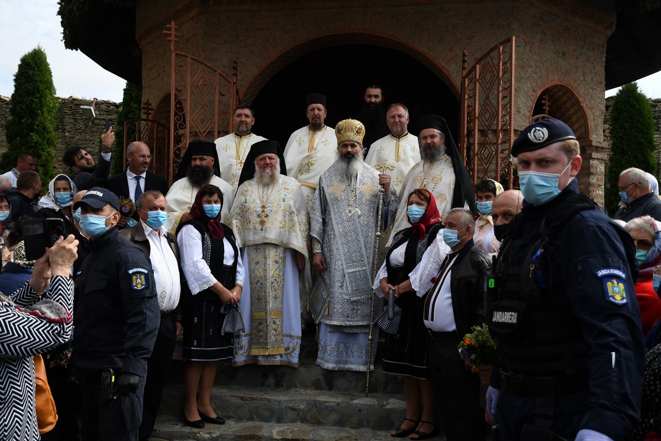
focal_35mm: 36
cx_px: 330
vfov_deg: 36.9
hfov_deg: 53.1
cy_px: 220
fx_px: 661
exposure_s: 1/6400
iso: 800
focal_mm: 24
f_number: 4.5
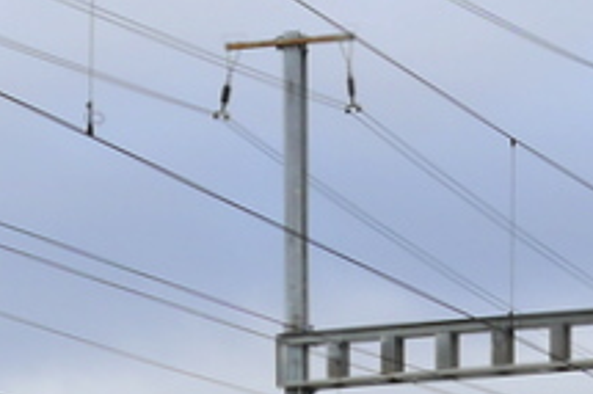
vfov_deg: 5.5
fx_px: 4016
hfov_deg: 8.4
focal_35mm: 244
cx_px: 240
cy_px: 904
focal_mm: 21
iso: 160
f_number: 6.3
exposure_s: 1/200
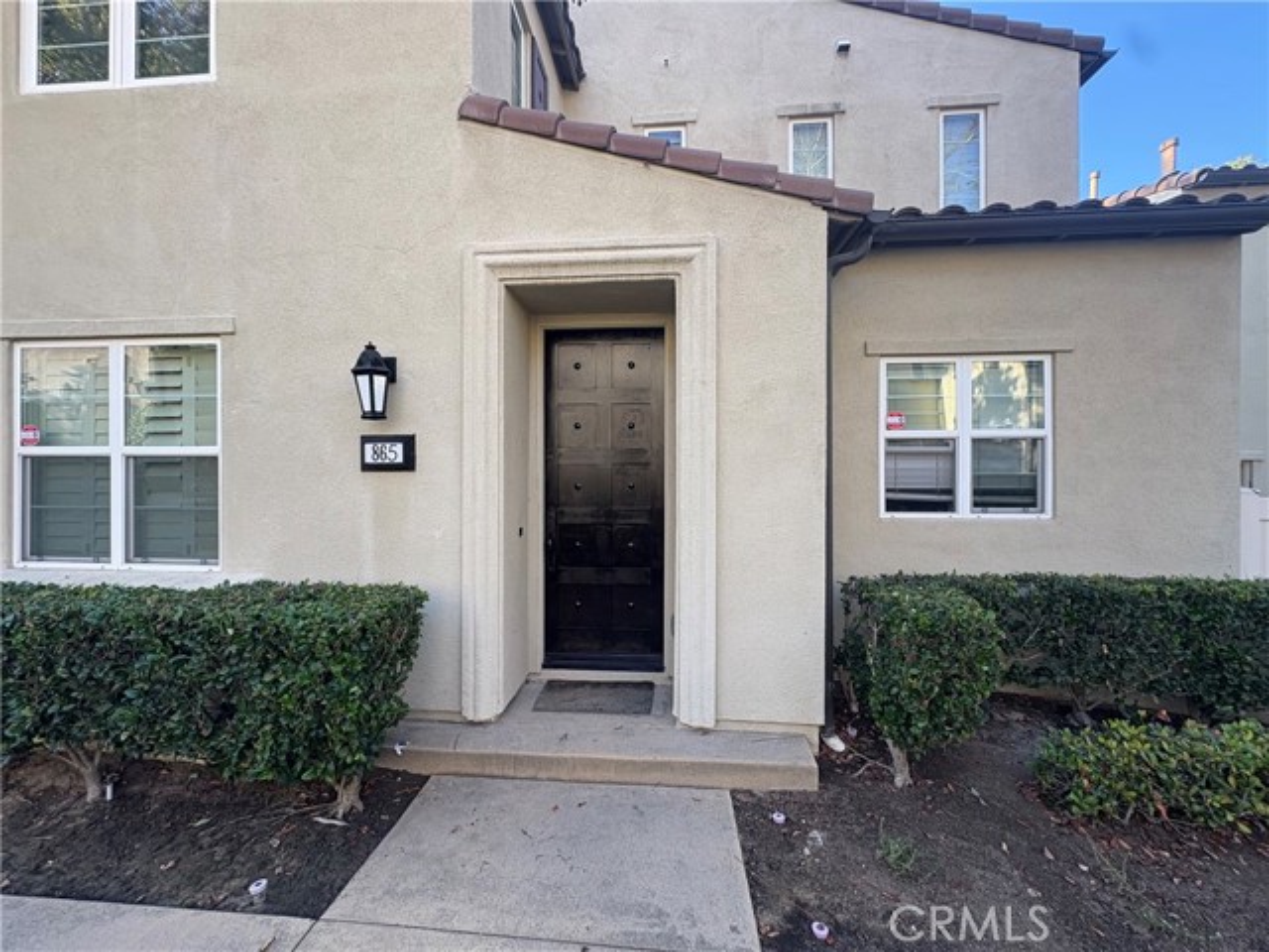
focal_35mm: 14
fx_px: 513
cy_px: 476
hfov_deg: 102.1
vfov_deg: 85.7
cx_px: 634
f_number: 2.2
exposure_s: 1/107
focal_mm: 2.22
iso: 40
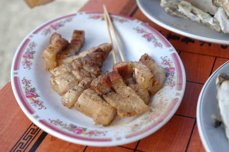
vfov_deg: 19.7
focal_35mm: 69
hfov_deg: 29.3
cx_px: 114
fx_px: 439
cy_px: 76
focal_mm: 46
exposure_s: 1/320
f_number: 4.5
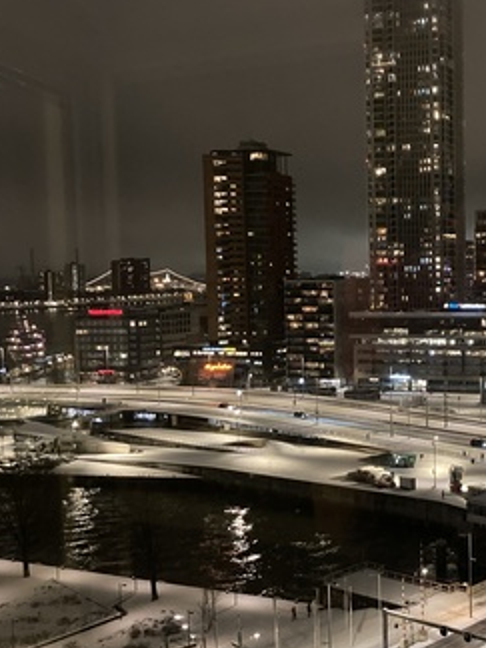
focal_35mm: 53
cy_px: 343
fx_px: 992
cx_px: 446
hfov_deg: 26.5
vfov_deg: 36.2
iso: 640
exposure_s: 1/20
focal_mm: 3.99
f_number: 1.8
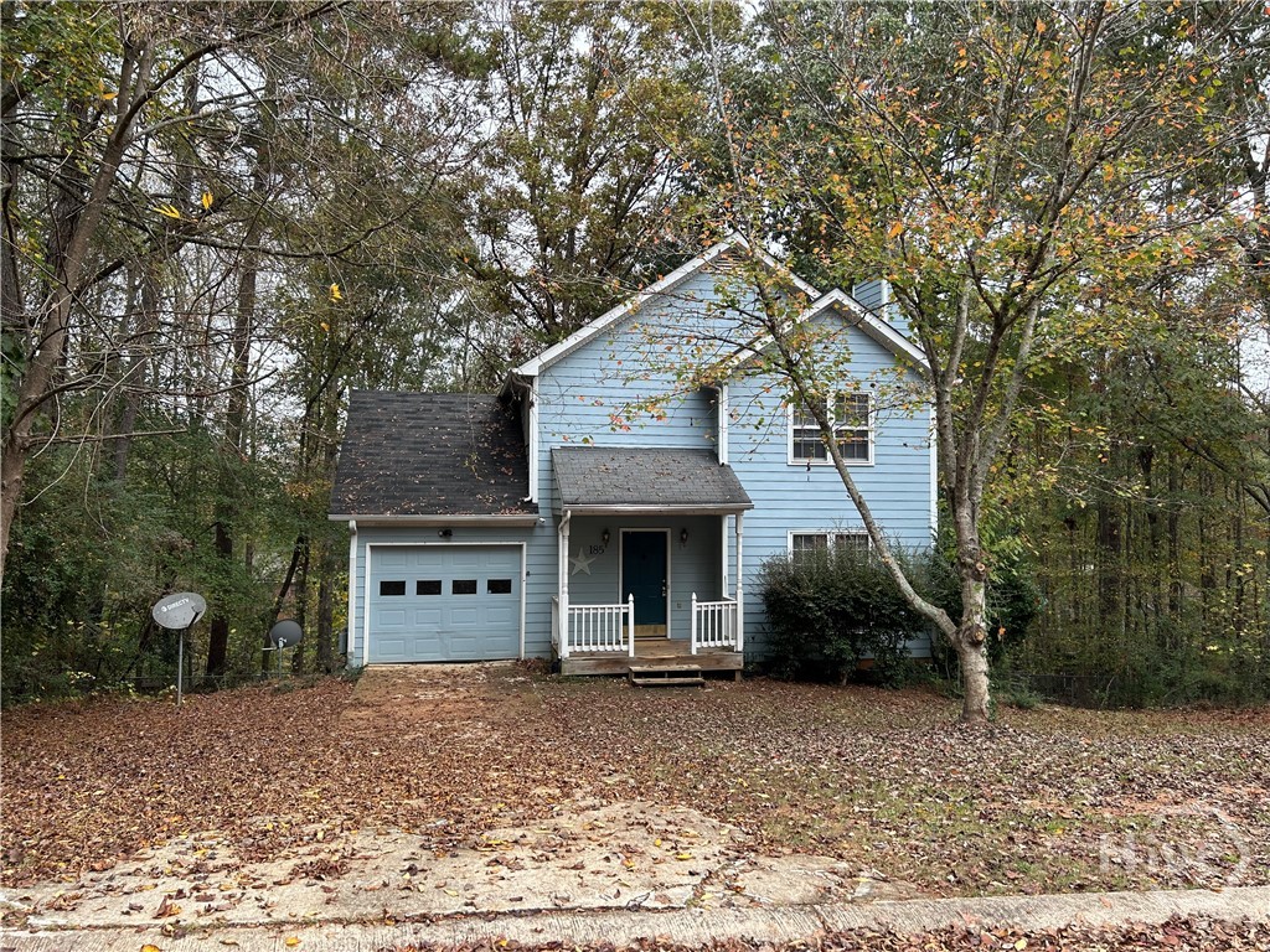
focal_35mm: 26
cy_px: 476
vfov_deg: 53.1
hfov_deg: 67.3
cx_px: 635
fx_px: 954
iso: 50
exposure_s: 1/709
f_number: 1.5
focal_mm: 5.7
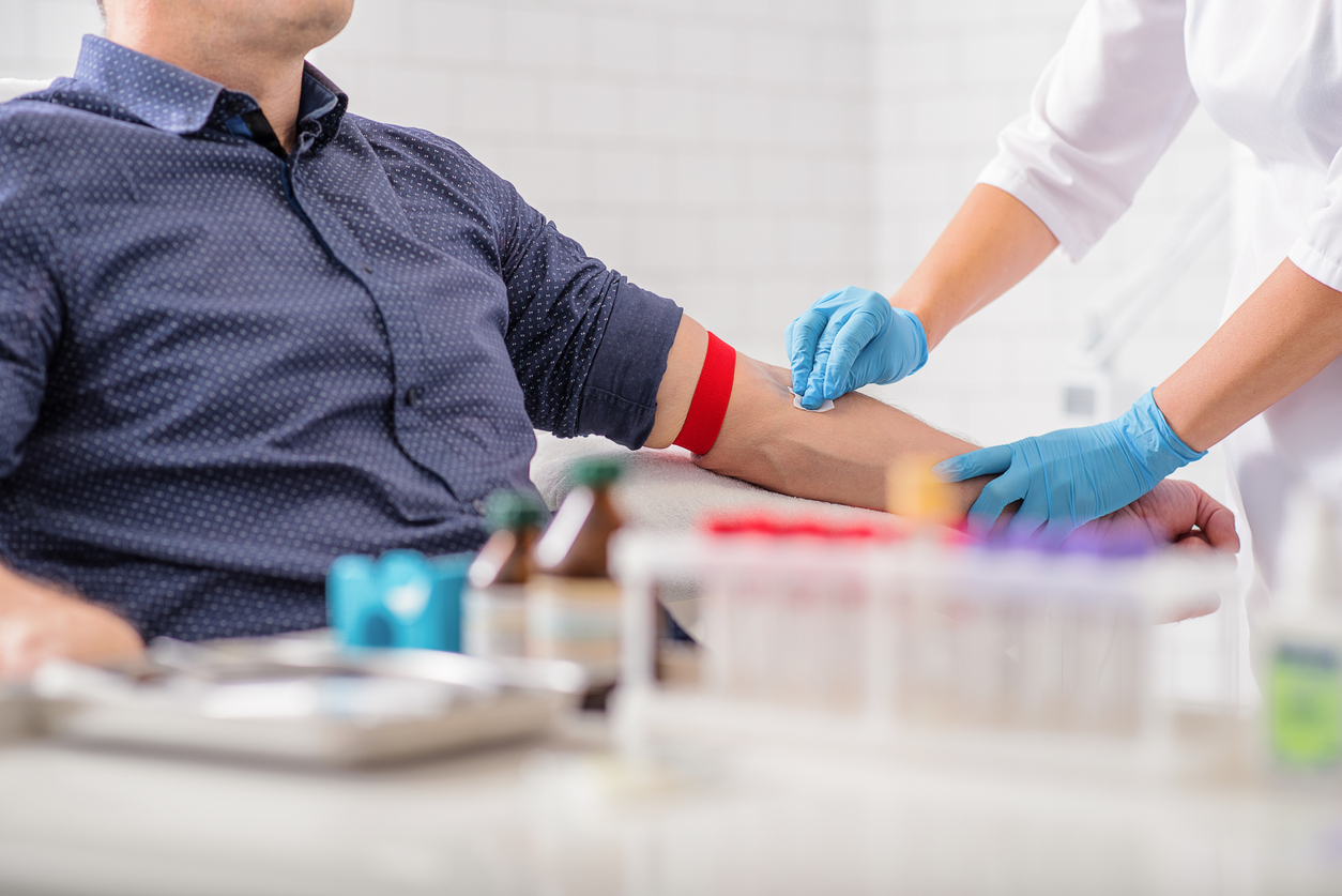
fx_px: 3170
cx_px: 671
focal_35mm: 85
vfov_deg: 16.1
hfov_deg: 23.9
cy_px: 448
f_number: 2.8
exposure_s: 1/200
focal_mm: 85
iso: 200
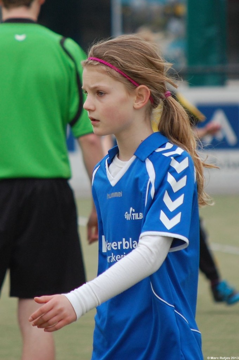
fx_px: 2995
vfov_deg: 6.9
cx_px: 120
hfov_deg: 4.6
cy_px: 180
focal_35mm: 300
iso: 400
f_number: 5.6
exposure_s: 1/640
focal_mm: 200
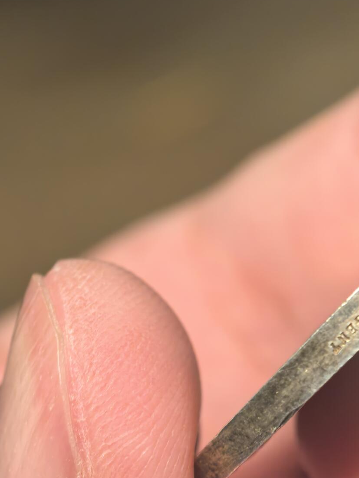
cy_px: 245
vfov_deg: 12.7
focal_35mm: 155
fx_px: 2144
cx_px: 237
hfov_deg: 9.6
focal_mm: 14.6
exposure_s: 1/50
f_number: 3
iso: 500
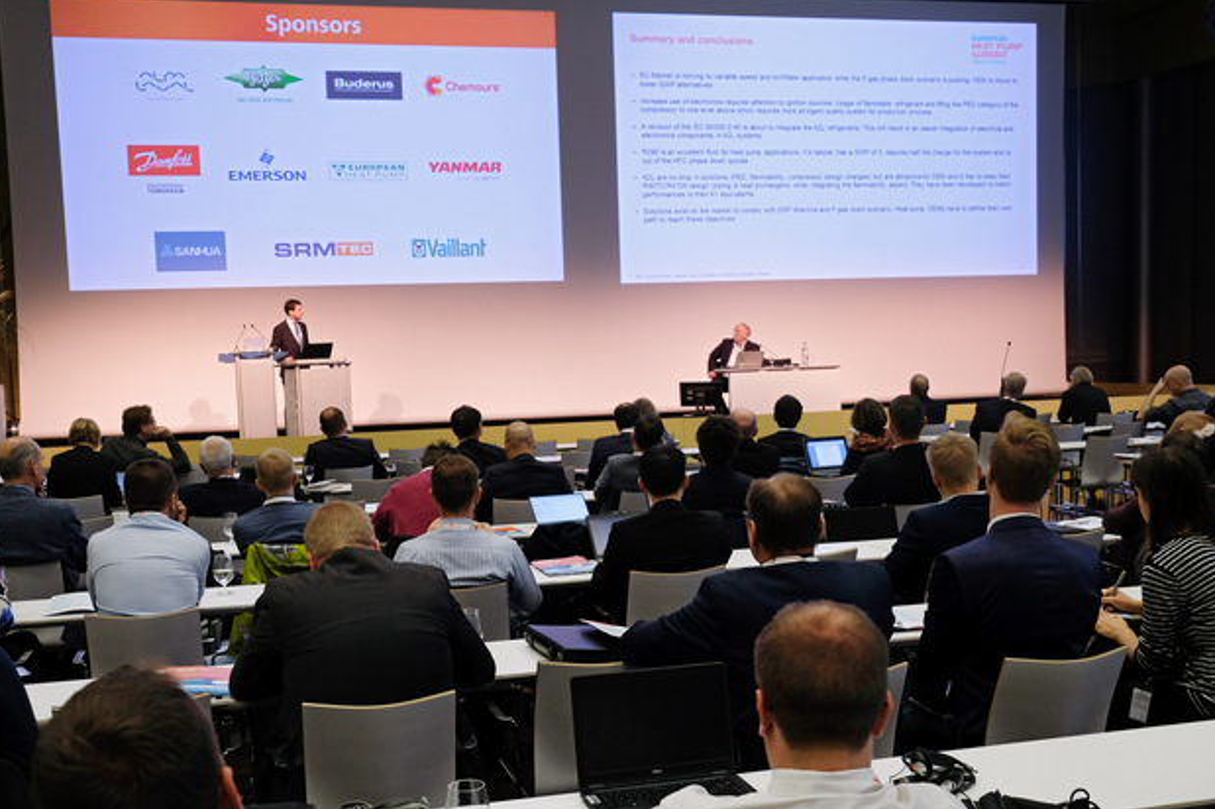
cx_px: 565
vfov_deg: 33.3
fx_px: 1349
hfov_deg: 48.4
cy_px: 468
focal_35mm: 40
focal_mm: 22.9
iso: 1250
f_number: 4
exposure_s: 1/125
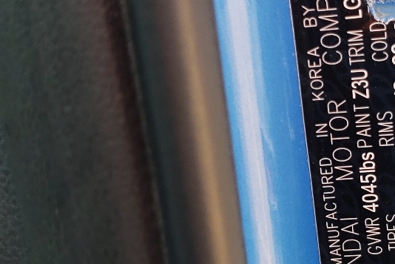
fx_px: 889
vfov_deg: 16.7
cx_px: 357
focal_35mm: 81
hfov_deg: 24.3
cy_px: 210
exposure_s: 1/270
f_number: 1.5
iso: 50
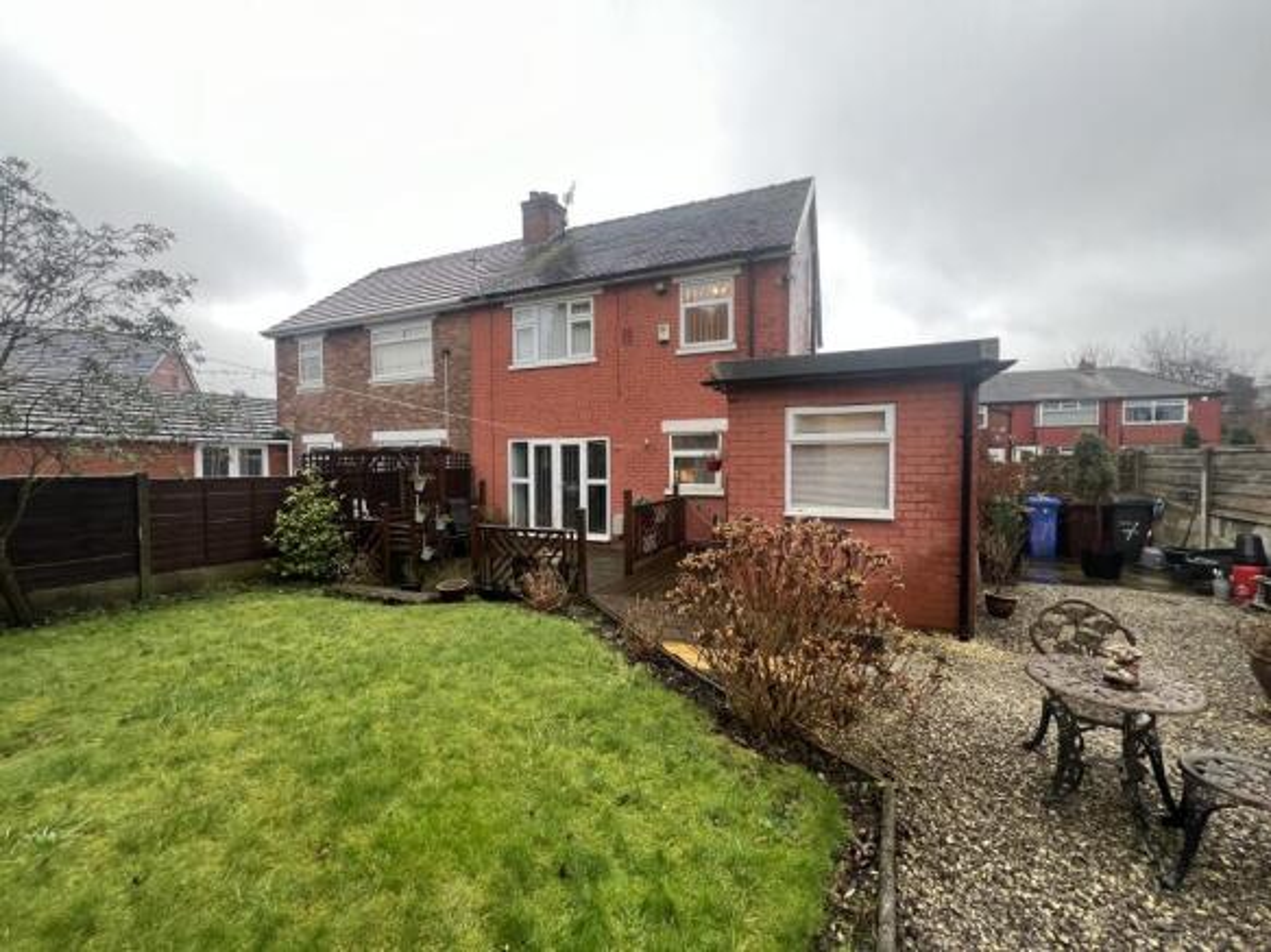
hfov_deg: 106.2
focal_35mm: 13
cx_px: 636
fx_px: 477
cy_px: 476
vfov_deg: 89.9
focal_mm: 1.57
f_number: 1.8
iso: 160
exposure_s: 1/99
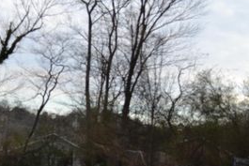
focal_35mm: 82
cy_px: 111
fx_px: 567
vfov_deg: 16.6
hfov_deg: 24.2
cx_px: 35
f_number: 4.5
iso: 100
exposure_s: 1/200
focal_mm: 29
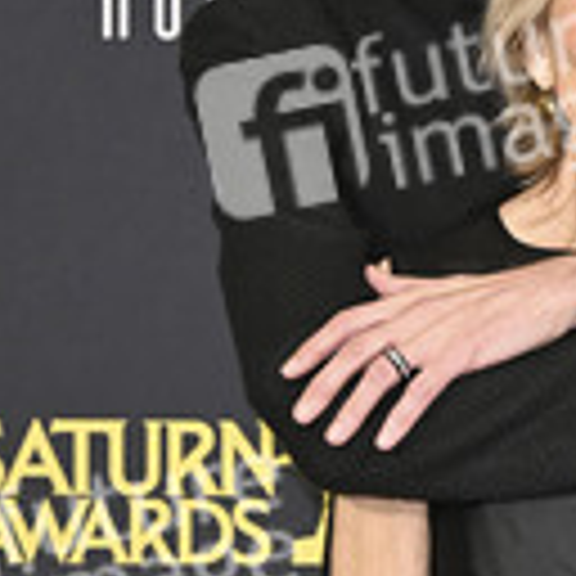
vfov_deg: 8.5
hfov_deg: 8.4
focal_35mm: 207
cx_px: 558
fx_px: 3897
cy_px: 338
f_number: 5
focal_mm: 78
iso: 2000
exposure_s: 1/320
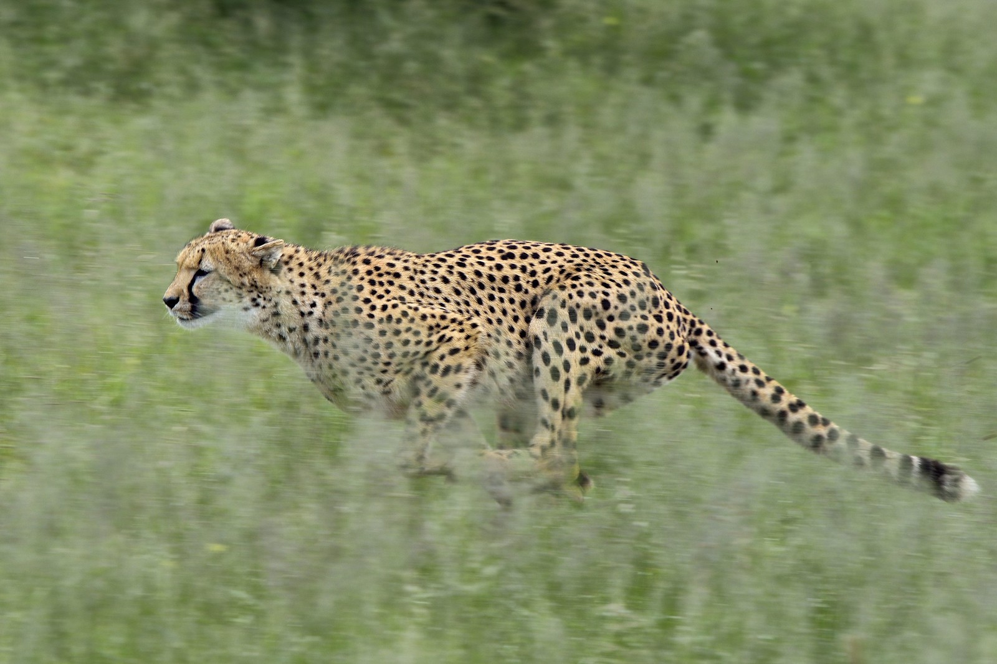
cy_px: 332
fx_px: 5537
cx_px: 498
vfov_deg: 6.9
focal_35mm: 200
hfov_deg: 10.3
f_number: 8
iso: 400
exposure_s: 1/400
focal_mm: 200
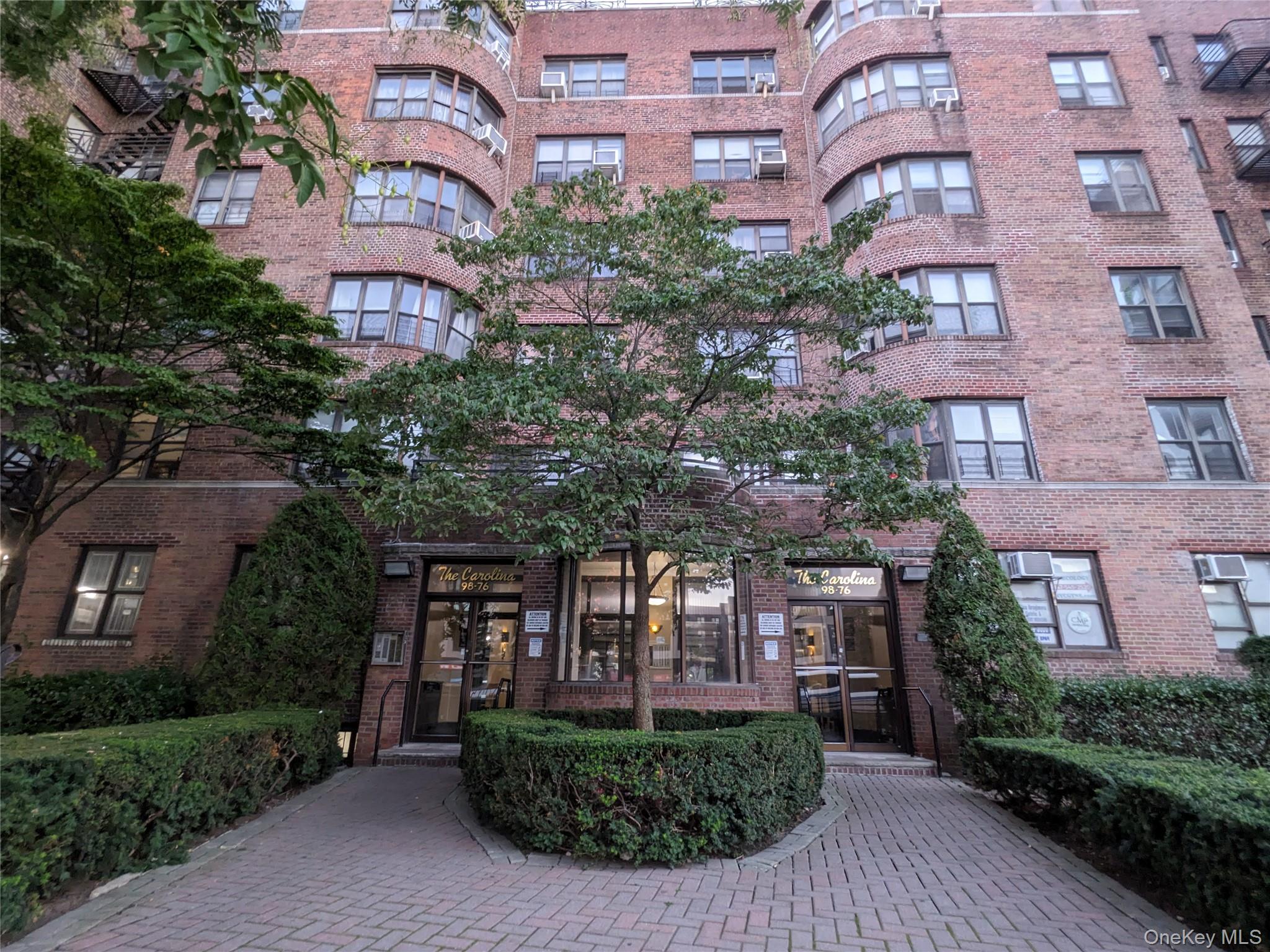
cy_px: 476
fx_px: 587
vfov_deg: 78.1
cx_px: 635
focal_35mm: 16
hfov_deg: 94.5
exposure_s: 1/40
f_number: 2.2
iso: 262
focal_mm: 2.22
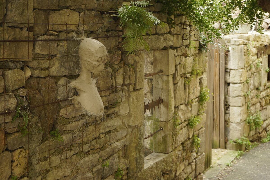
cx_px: 135
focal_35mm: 63
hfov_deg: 31.9
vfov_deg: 21.6
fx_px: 472
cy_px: 90
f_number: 5.6
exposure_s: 1/100
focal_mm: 63
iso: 640
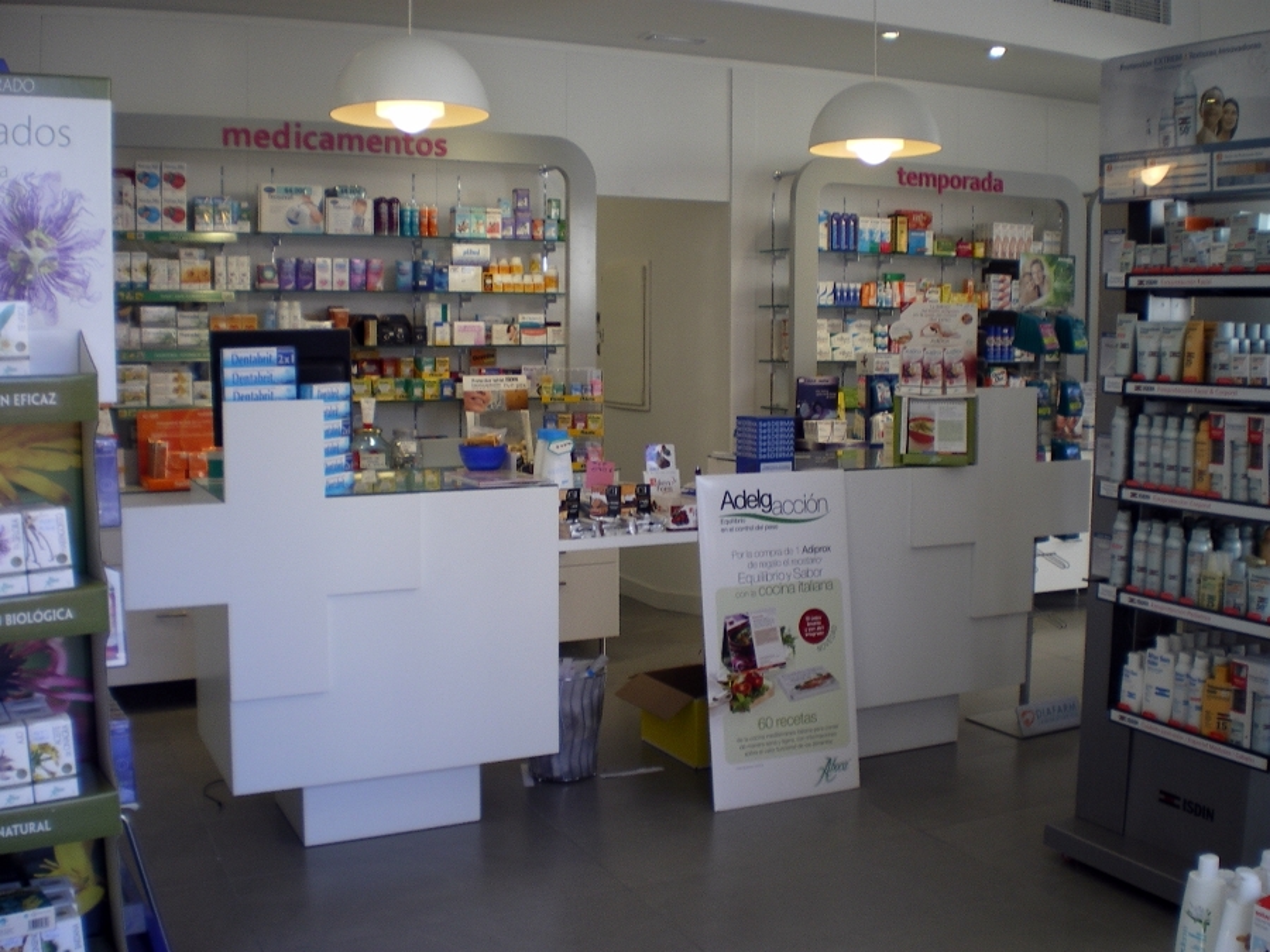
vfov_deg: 39.7
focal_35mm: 36
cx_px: 635
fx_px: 1321
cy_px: 476
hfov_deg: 51.4
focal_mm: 6.3
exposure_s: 1/50
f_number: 3.1
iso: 64
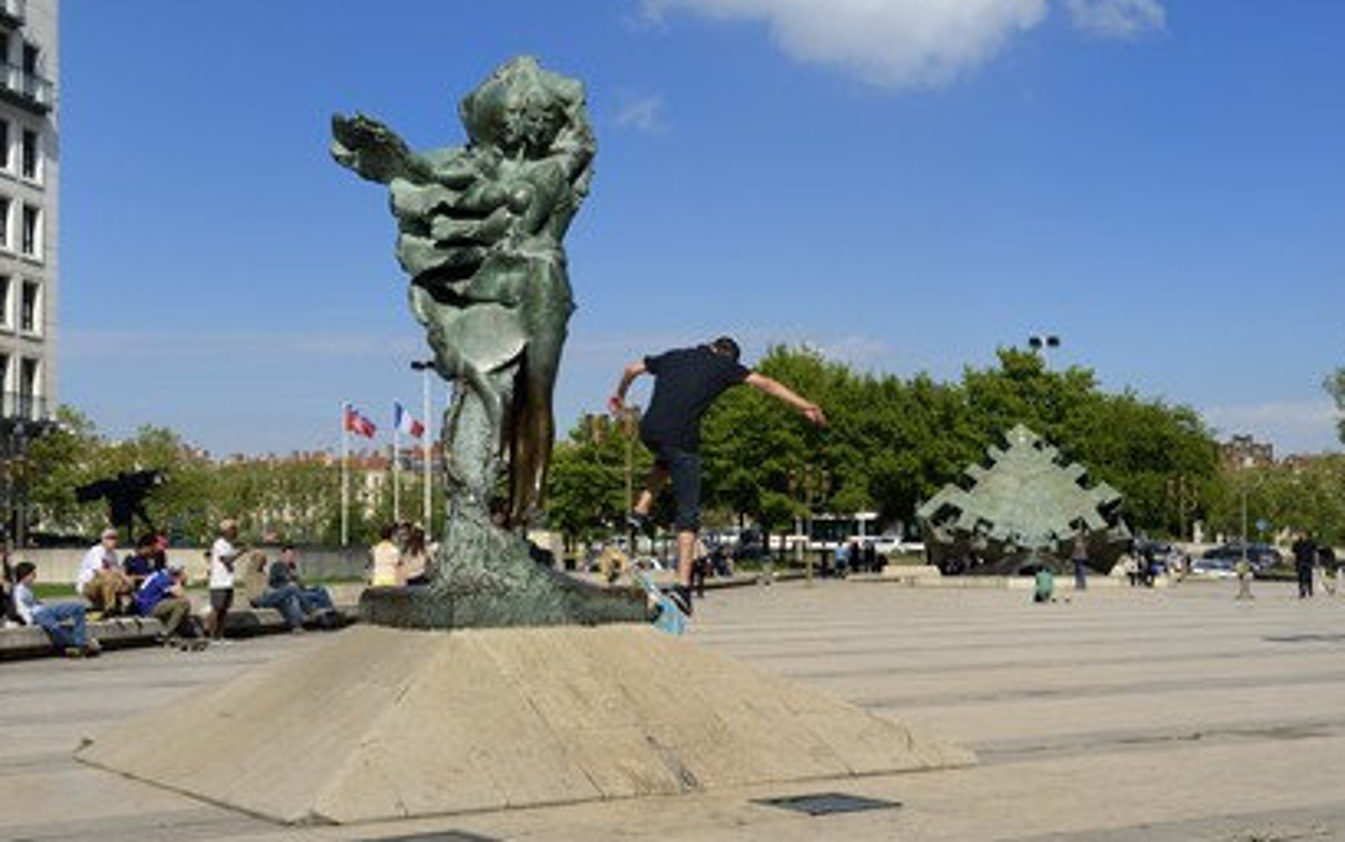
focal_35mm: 46
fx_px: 1687
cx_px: 684
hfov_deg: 43.5
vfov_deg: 28.0
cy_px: 437
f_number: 14
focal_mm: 44
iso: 200
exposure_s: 1/250
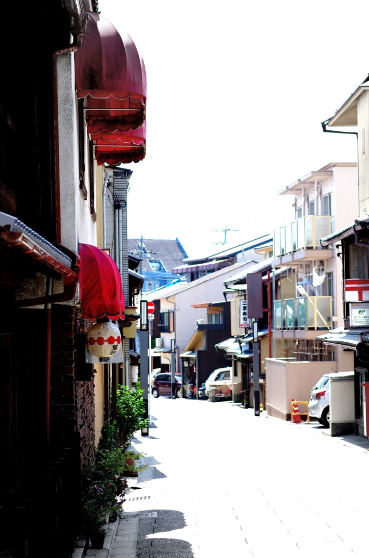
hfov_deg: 13.0
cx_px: 184
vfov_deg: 19.5
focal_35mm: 105
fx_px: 1622
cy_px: 279
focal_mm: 70
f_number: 4.5
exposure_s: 1/250
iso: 100
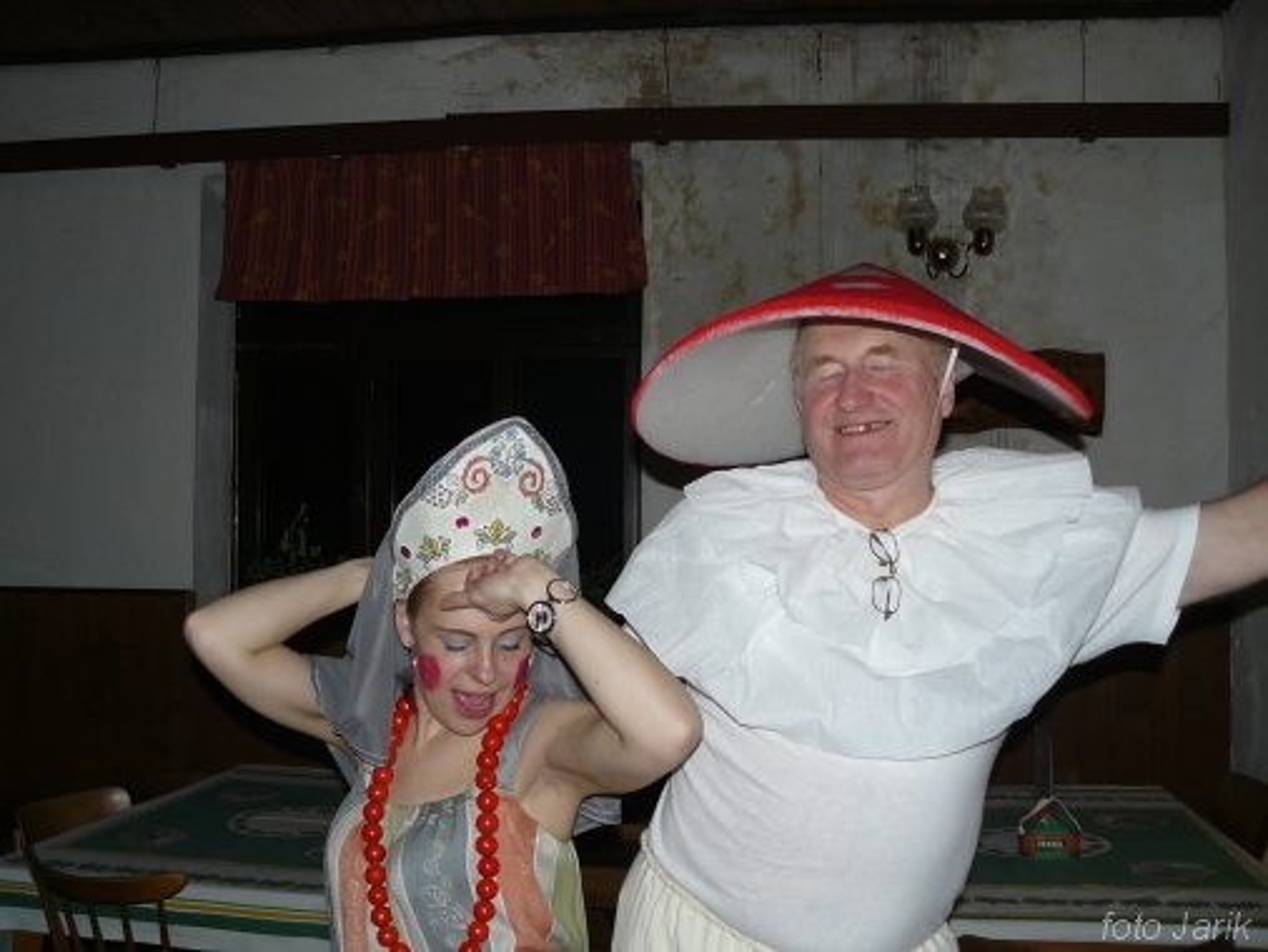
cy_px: 476
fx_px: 1319
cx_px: 634
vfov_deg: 39.7
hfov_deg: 51.3
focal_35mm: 36
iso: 100
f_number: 2.8
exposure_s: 1/30
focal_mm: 6
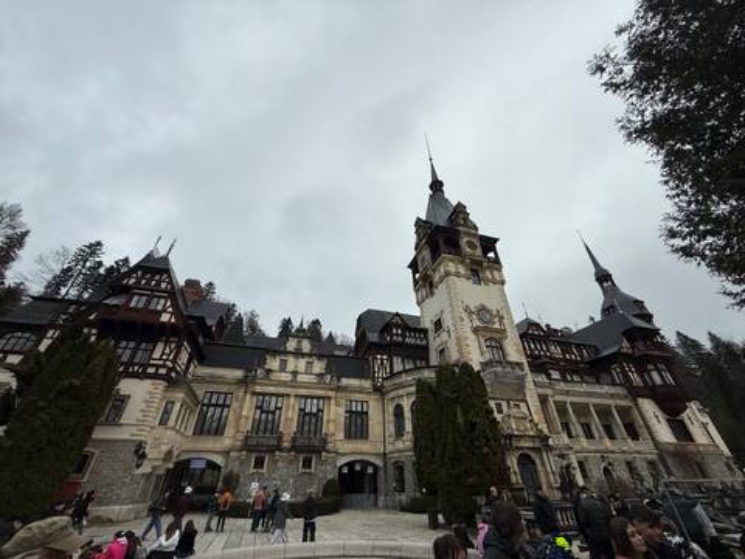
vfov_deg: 85.7
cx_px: 372
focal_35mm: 14
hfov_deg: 102.1
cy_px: 280
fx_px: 301
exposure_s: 1/3663
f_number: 2.2
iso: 50
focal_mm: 2.22
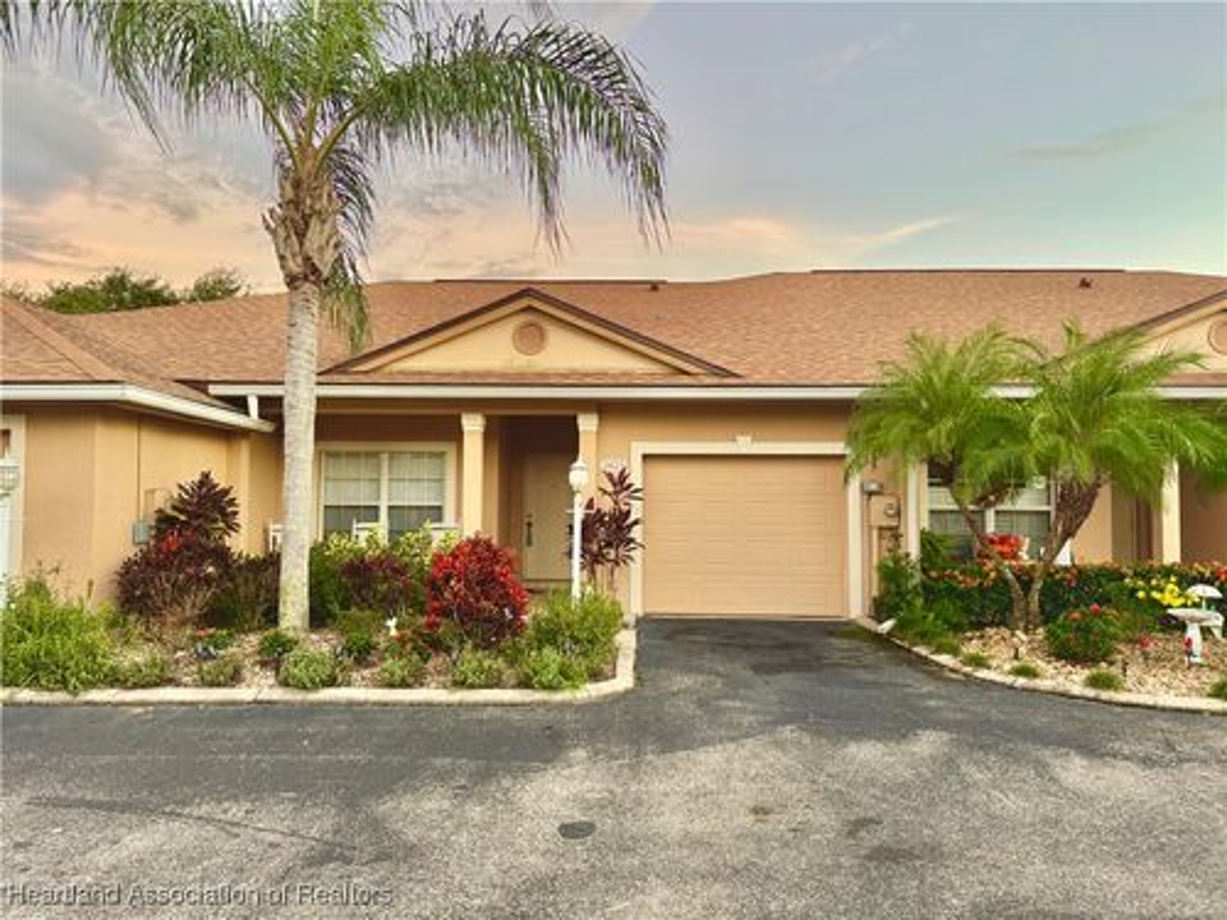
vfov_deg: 56.8
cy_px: 460
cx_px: 614
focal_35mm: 24
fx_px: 851
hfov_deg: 71.6
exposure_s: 1/60
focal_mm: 6.76
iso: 160
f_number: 1.78
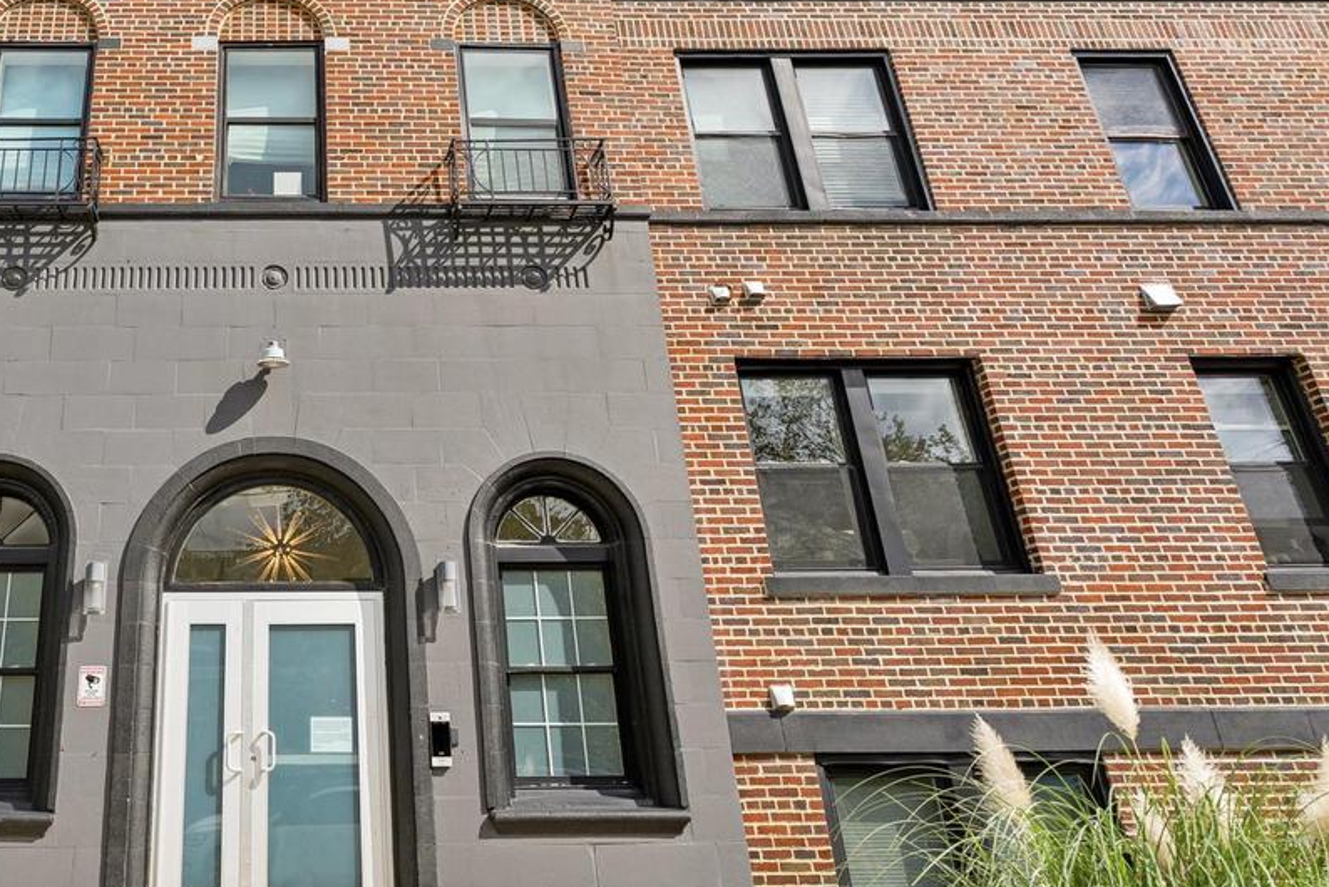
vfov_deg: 43.8
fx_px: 1071
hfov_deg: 59.5
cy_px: 244
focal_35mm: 29
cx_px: 300
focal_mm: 16
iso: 80
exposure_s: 1/125
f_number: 9
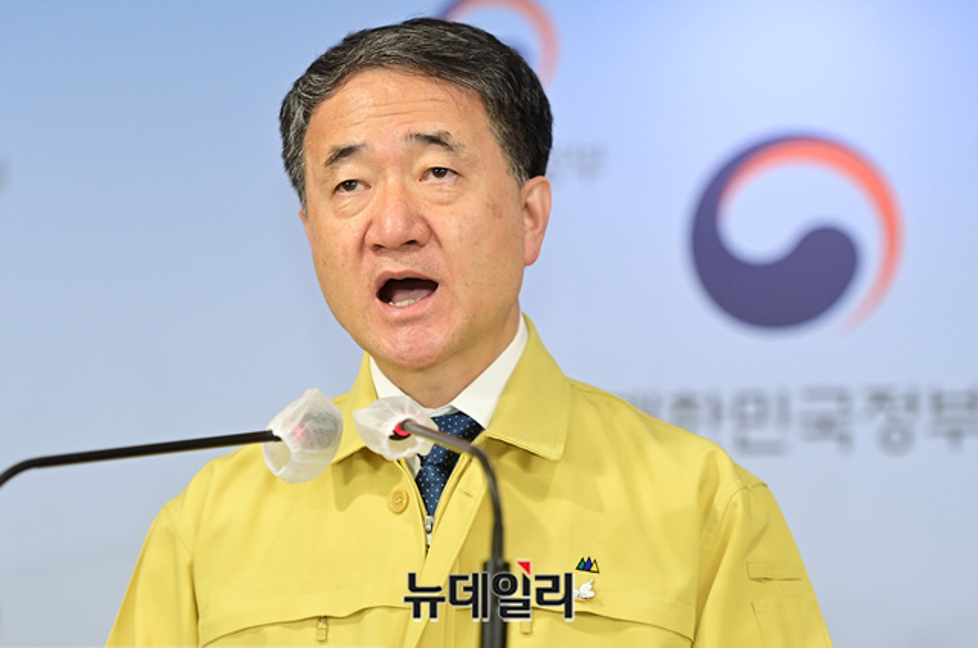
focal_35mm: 145
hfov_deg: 14.2
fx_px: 3931
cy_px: 324
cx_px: 489
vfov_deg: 9.4
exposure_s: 1/250
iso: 1000
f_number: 2.8
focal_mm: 145
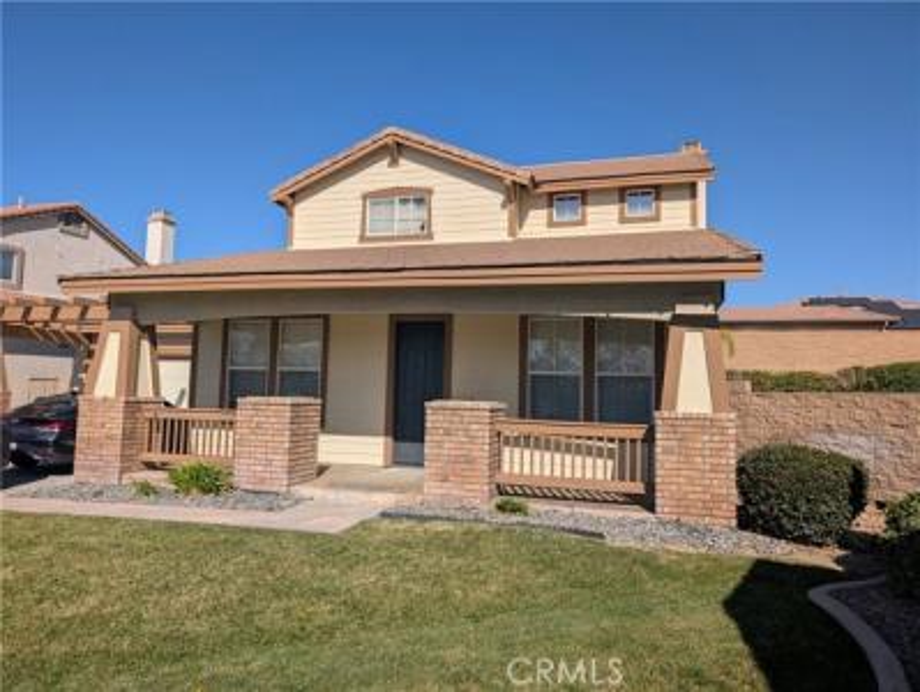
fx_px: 638
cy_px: 346
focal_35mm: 24
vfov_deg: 56.9
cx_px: 460
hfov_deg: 71.5
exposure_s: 1/2994
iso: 23
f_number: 1.68
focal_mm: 6.9
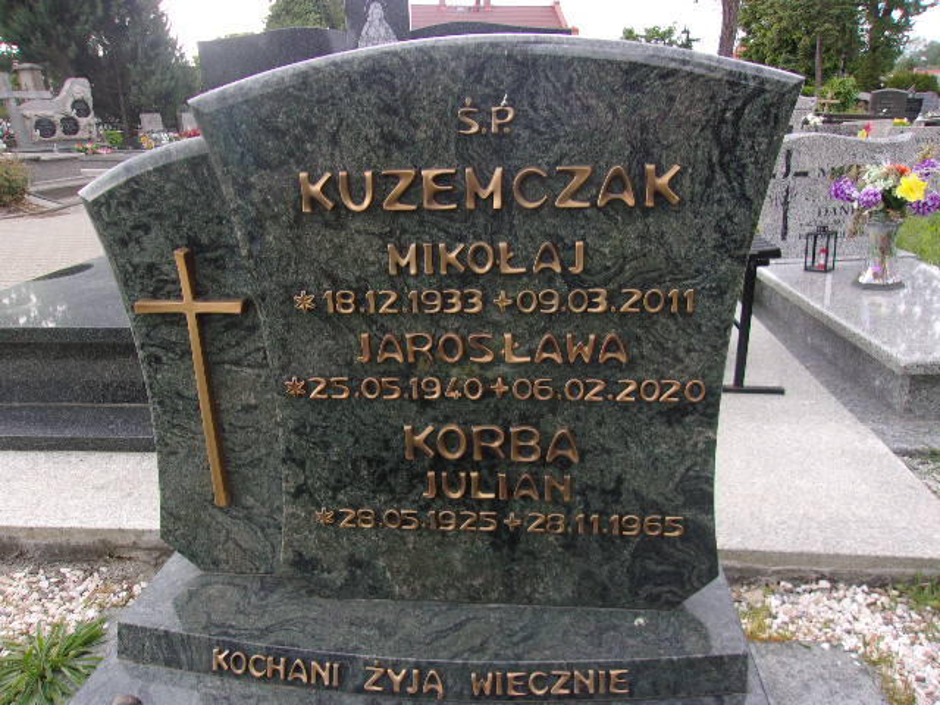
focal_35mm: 27
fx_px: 733
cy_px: 352
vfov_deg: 51.4
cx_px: 470
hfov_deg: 65.3
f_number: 3
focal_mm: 4.9
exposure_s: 1/100
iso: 80
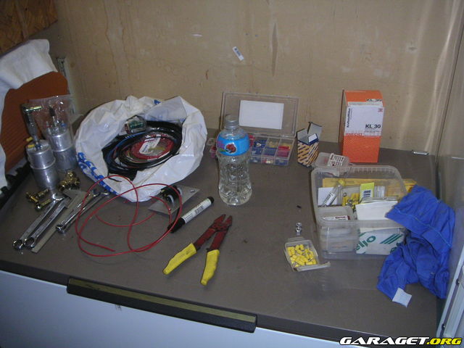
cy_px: 174
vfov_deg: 37.7
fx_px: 509
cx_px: 232
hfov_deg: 49.0
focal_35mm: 38
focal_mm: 6
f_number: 2.8
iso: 160
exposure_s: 1/45
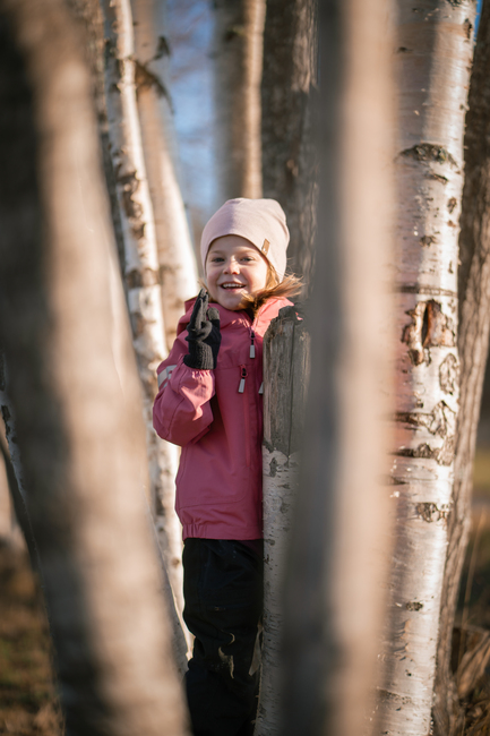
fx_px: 1736
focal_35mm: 85
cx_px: 245
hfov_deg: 16.1
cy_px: 368
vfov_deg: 23.9
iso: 100
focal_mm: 85
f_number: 1.4
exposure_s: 1/1600
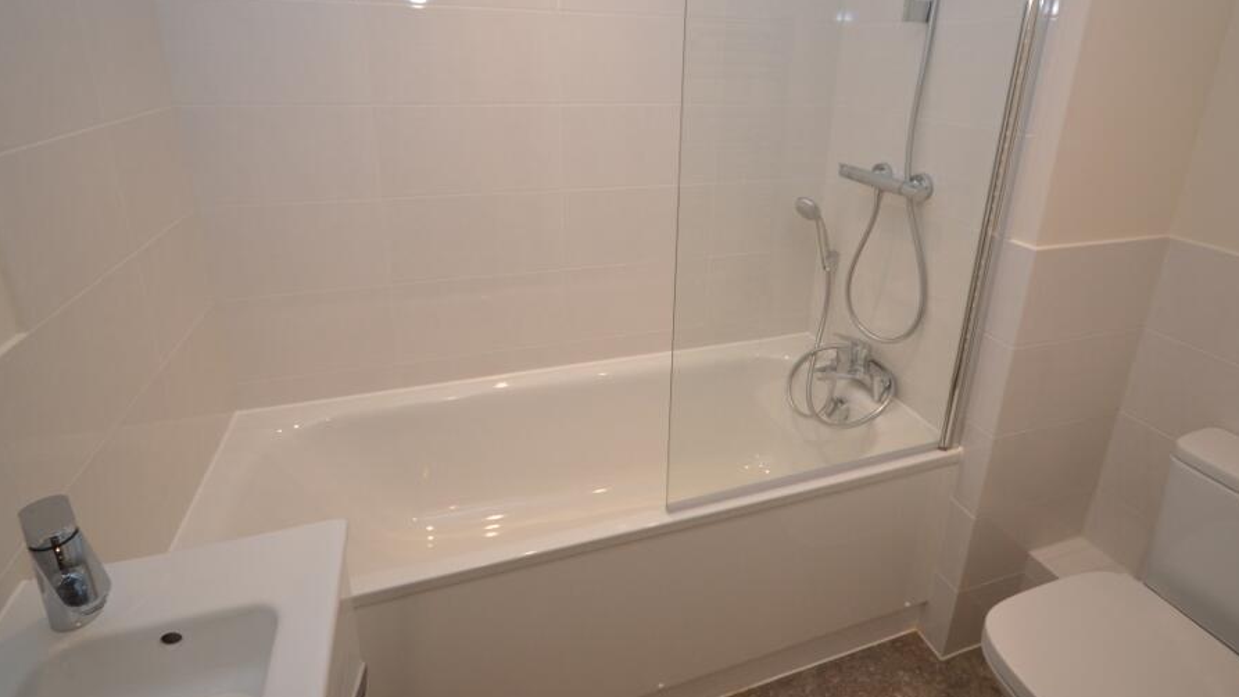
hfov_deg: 92.5
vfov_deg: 59.9
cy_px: 246
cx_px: 659
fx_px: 591
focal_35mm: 18
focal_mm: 10
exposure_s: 1/60
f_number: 4
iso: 400
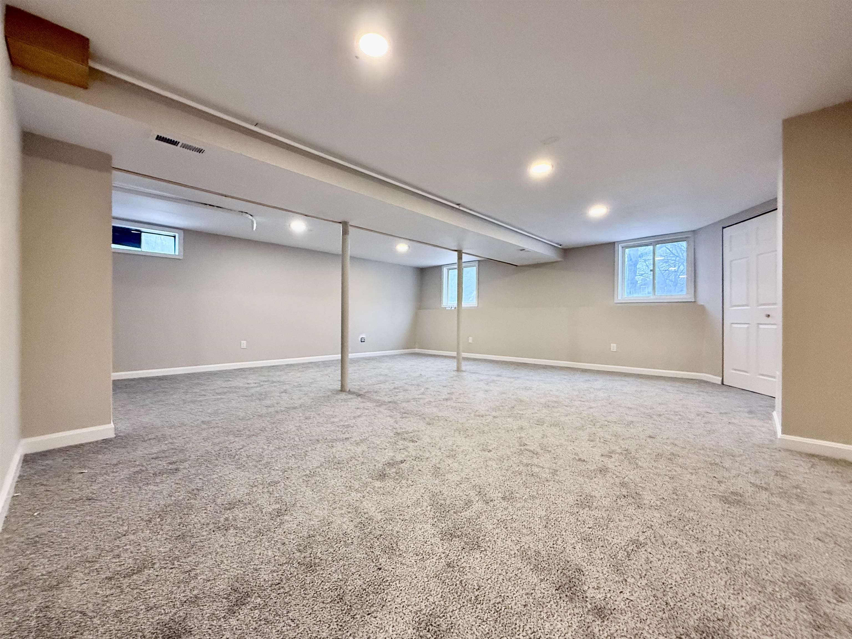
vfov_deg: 85.7
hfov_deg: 102.1
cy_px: 320
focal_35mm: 14
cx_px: 426
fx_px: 345
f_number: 2.2
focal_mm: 2.22
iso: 500
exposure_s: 1/120
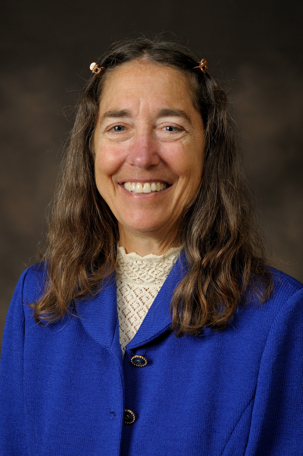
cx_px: 152
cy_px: 228
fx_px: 1044
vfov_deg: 24.6
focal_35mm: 82
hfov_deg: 16.5
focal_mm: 55
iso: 400
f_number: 4
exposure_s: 1/160
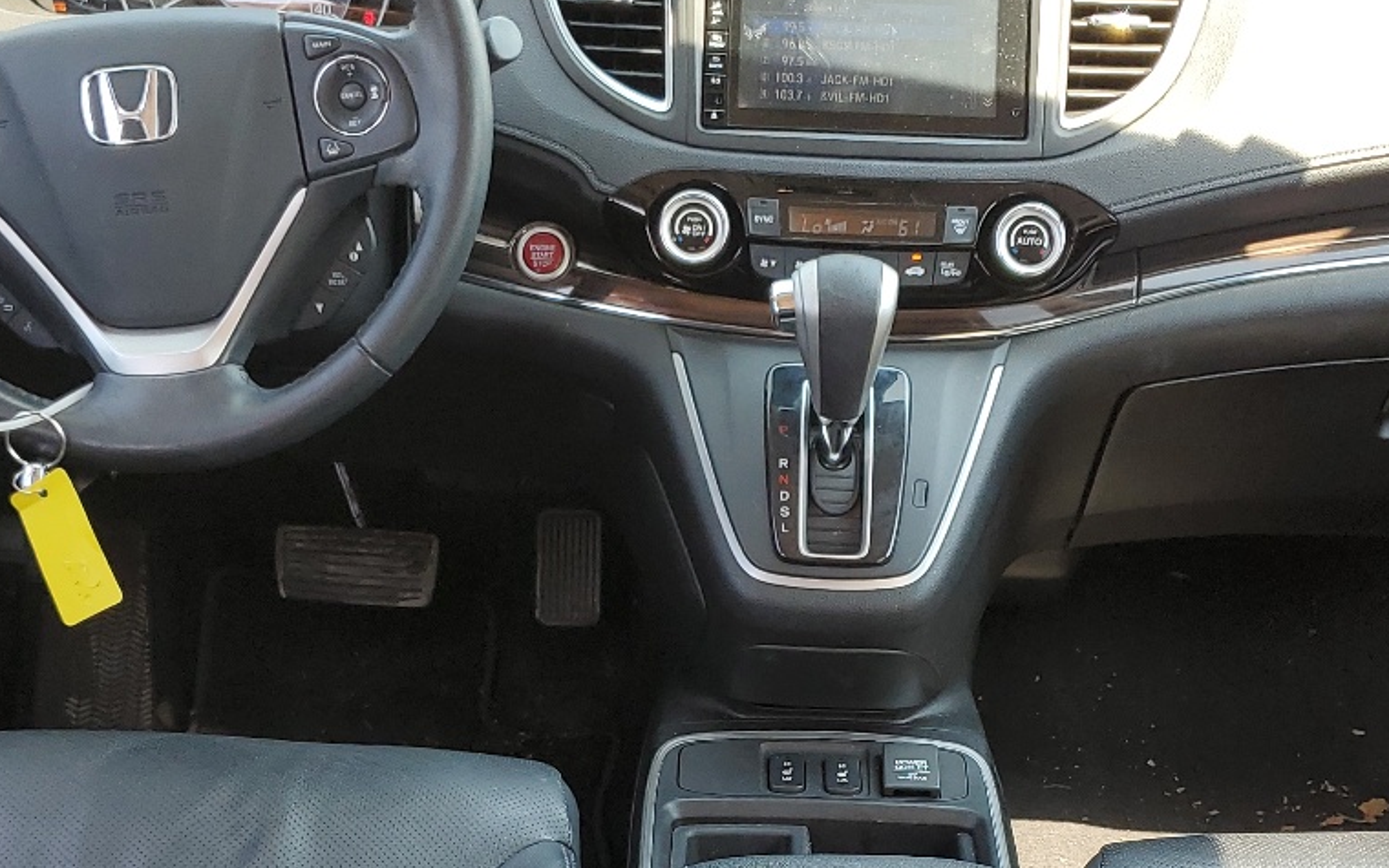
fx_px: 2196
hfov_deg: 35.0
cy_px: 799
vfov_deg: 21.8
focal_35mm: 58
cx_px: 824
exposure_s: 1/161
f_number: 1.5
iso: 50
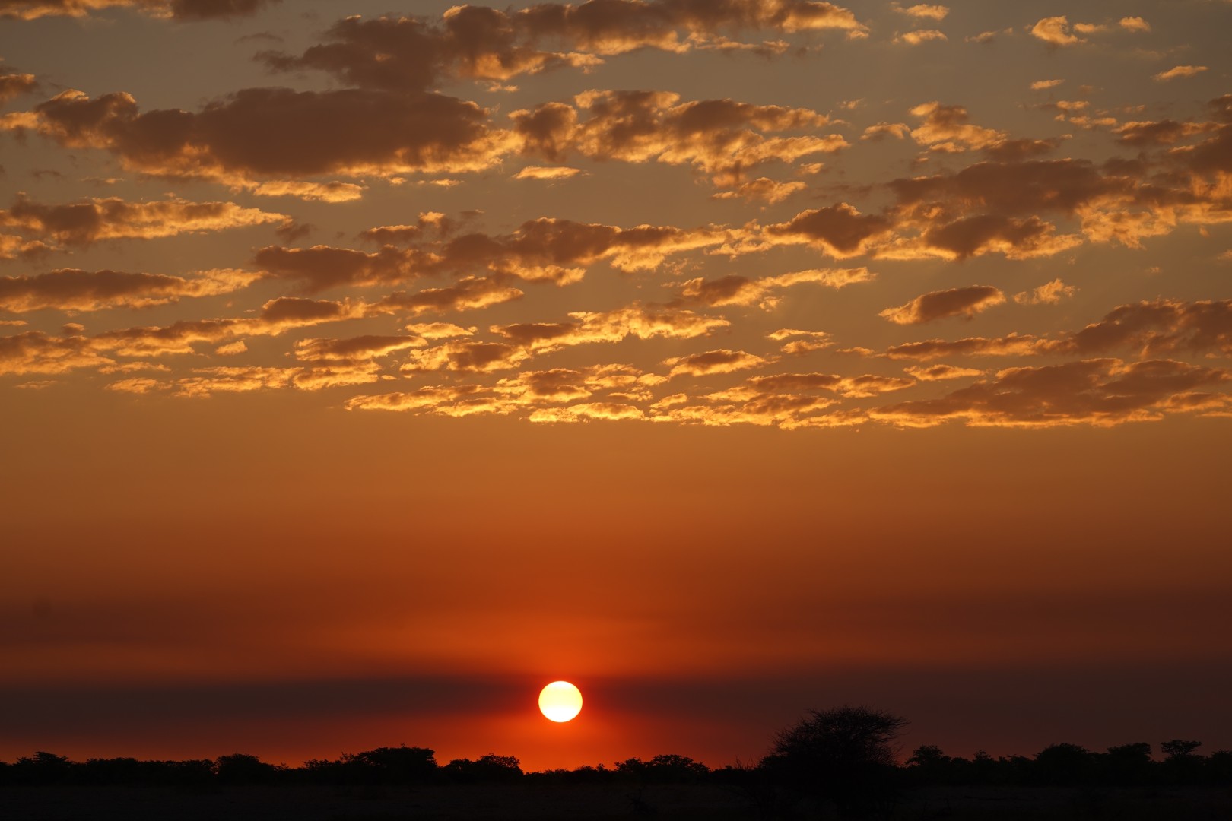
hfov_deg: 20.4
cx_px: 616
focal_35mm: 100
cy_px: 410
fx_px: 3422
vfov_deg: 13.7
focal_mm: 100
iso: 64
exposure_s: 1/250
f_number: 7.1
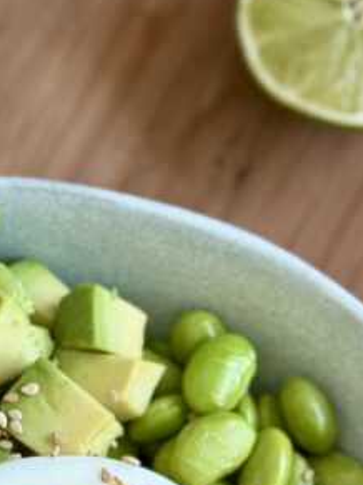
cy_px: 670
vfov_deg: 11.3
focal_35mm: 169
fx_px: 2365
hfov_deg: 8.7
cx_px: -58
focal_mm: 6.76
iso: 80
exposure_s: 1/124
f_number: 1.78
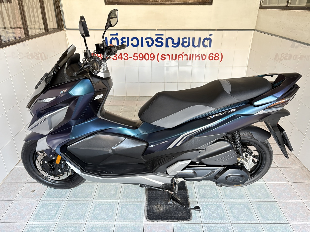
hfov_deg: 67.3
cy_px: 116
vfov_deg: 53.1
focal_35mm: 26
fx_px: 233
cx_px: 155
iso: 250
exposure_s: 1/60
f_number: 1.6
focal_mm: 5.96
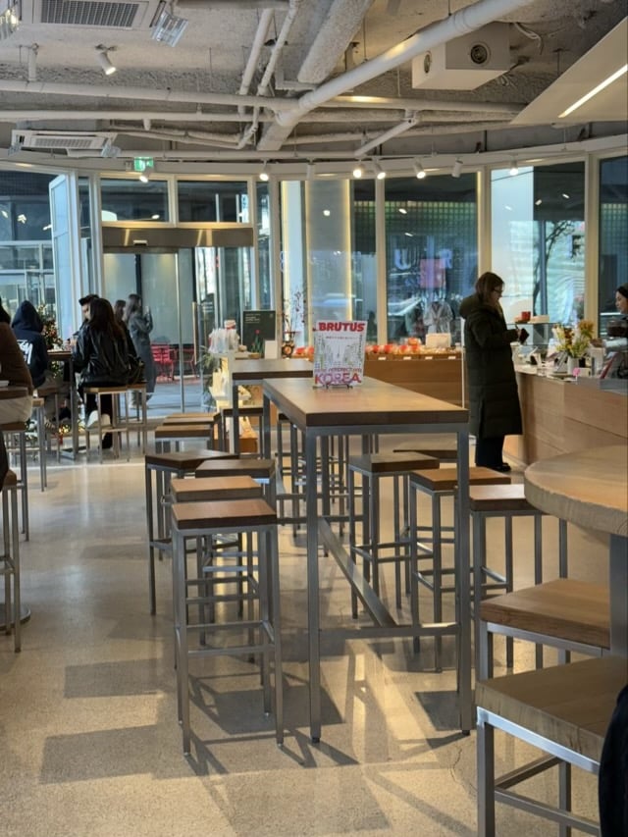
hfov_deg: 30.3
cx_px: 314
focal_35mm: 48
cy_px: 418
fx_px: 1161
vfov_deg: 39.7
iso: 100
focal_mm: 6.76
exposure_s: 1/120
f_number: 1.78
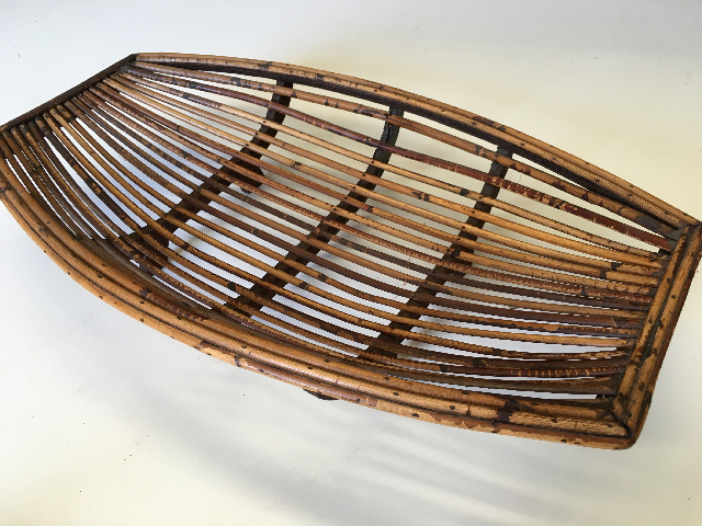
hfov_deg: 61.7
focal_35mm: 29
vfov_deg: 48.2
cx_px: 351
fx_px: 588
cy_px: 263
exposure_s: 1/33
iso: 32
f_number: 2.2
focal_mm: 4.15
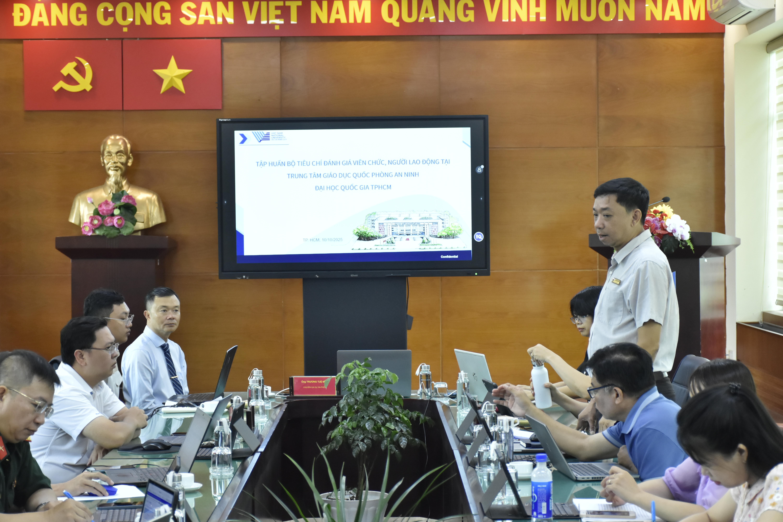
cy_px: 261
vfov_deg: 17.5
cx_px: 392
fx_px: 1696
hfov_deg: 26.0
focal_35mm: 78
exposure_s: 1/125
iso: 1600
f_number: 4.8
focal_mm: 52
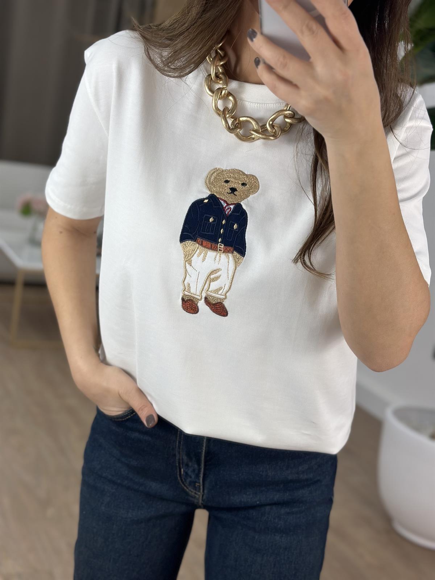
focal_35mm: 48
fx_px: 804
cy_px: 290
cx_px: 218
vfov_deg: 39.7
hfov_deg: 30.3
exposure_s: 1/300
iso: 80
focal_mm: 6.86
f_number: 1.78
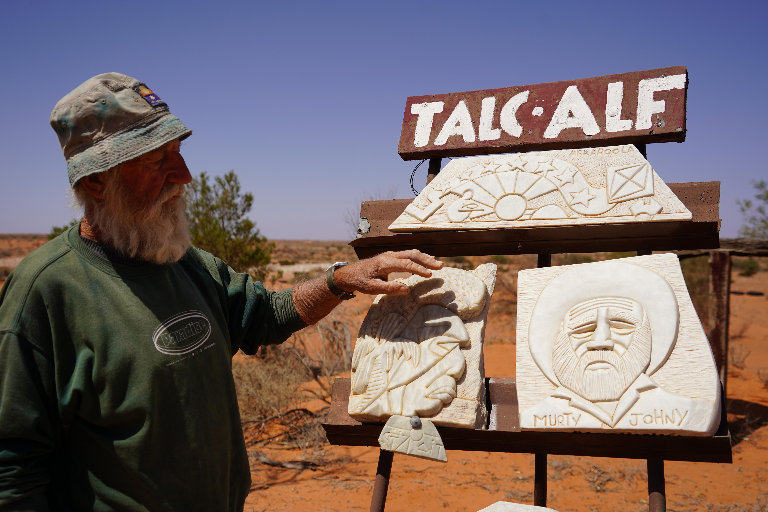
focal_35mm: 36
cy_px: 258
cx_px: 378
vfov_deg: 36.9
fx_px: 768
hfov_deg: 53.1
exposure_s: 1/1250
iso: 100
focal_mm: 35
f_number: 5
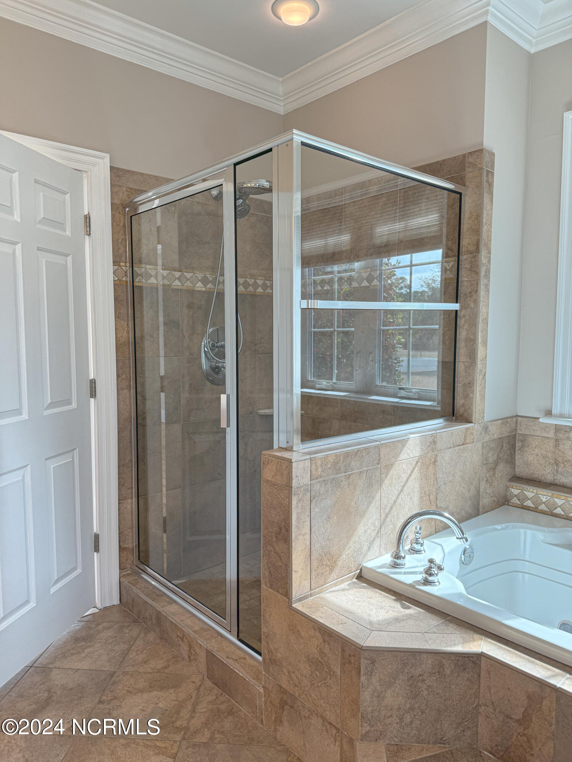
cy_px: 381
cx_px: 286
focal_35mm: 24
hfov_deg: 56.8
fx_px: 529
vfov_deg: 71.6
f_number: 1.78
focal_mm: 6.86
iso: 80
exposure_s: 1/170
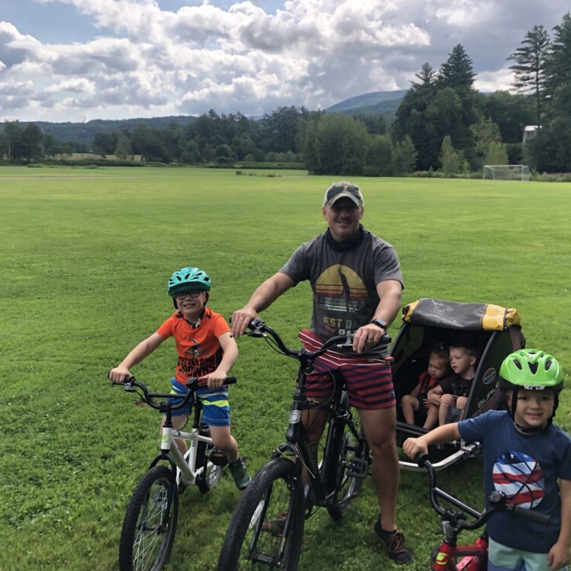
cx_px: 274
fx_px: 635
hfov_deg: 48.4
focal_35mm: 34
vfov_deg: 48.4
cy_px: 278
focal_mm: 3.99
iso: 20
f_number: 1.8
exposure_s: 1/738
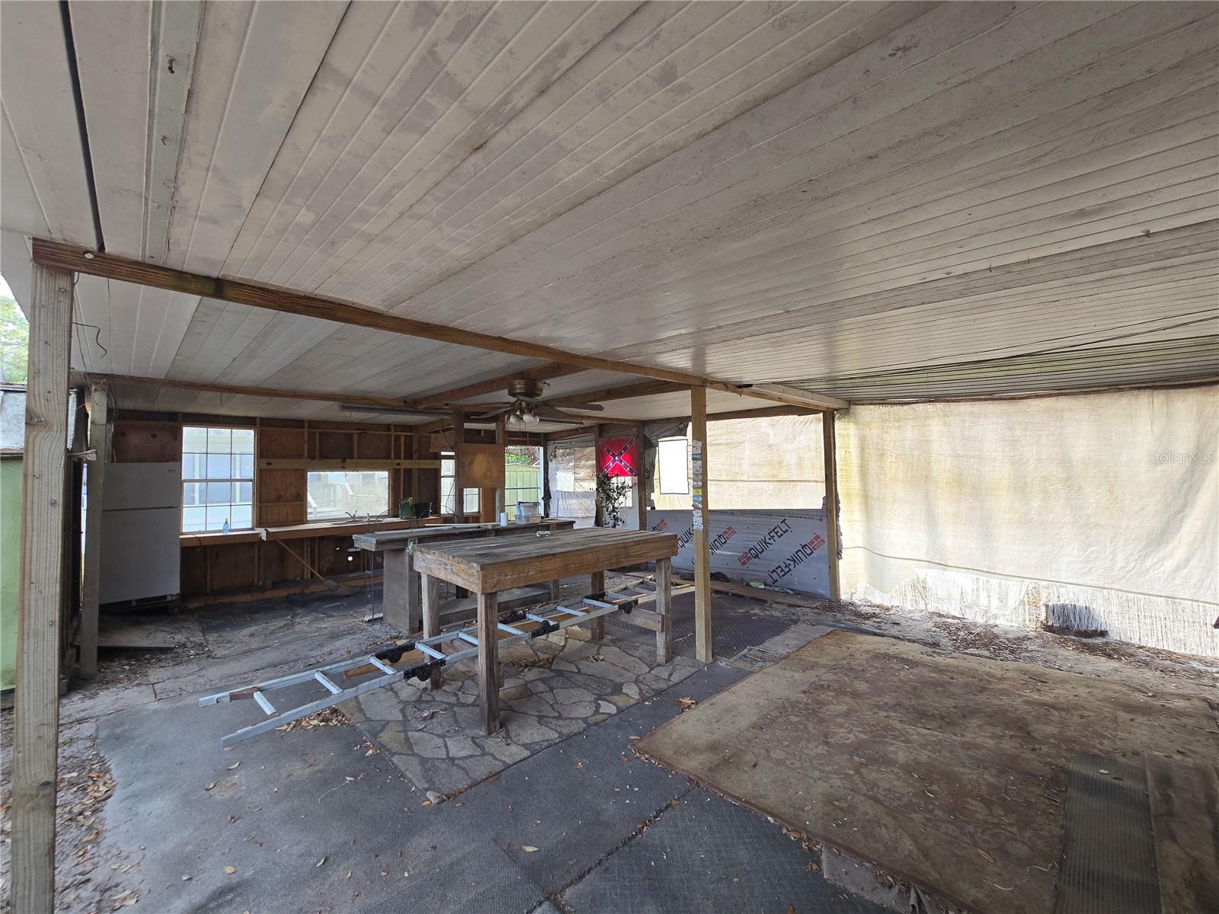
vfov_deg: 89.9
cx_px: 610
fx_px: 458
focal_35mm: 13
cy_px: 457
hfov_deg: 106.2
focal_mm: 2.2
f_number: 2.2
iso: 125
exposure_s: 1/100
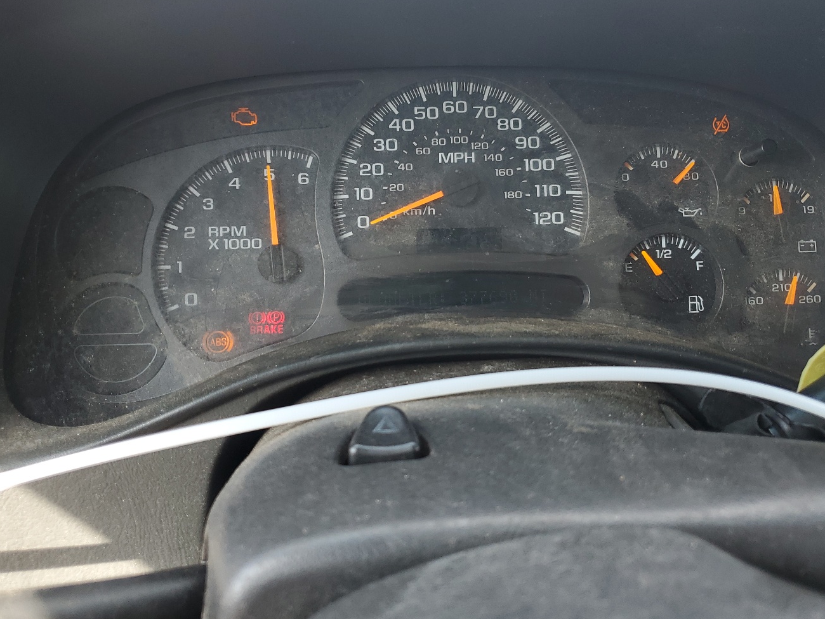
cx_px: 425
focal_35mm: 32
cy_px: 247
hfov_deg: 56.8
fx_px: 763
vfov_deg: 43.9
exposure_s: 1/120
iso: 51
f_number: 1.5
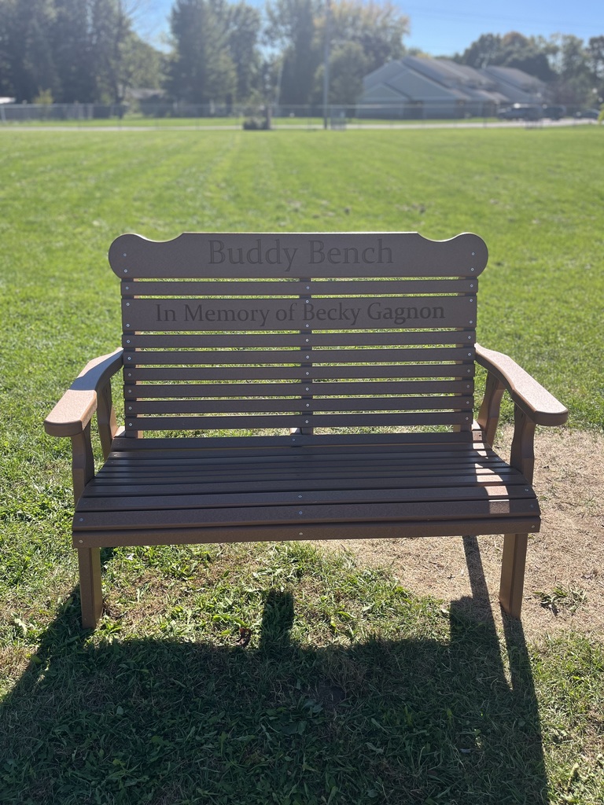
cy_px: 402
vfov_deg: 67.3
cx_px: 302
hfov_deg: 53.1
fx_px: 605
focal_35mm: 26
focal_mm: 5.1
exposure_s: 1/1623
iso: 50
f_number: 1.6
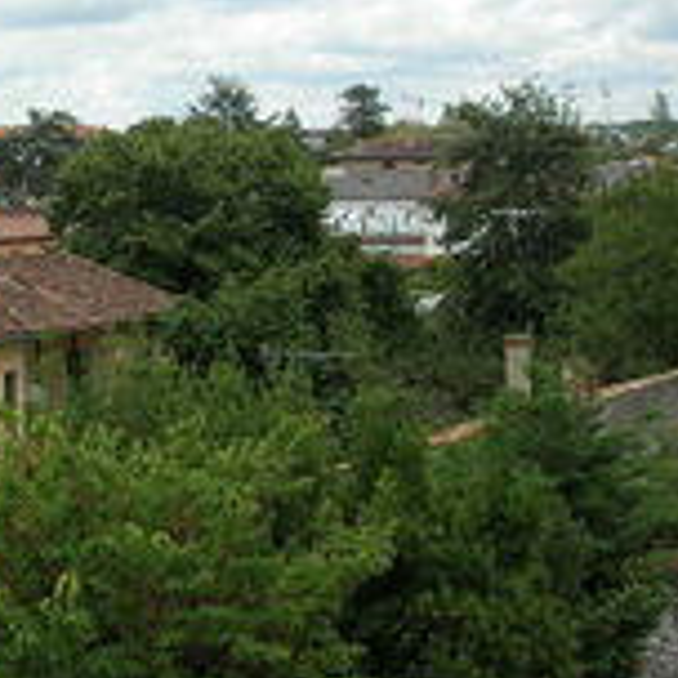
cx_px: -281
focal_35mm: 106
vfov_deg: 16.4
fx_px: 2349
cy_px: 250
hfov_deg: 15.4
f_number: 4.8
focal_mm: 7.8
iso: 64
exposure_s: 1/448
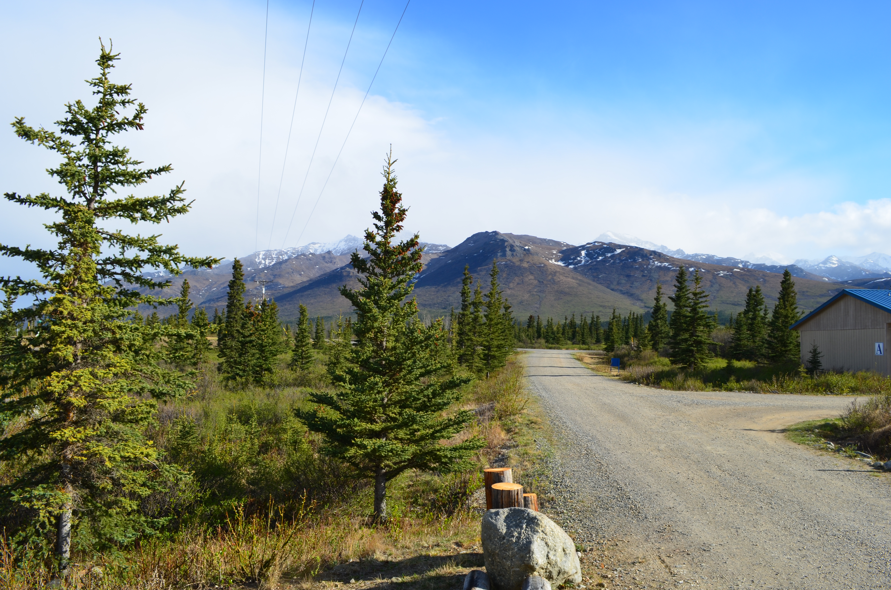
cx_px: 446
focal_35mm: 27
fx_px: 667
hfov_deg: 67.5
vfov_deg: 47.7
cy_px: 295
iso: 125
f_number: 11
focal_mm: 18
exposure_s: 1/125
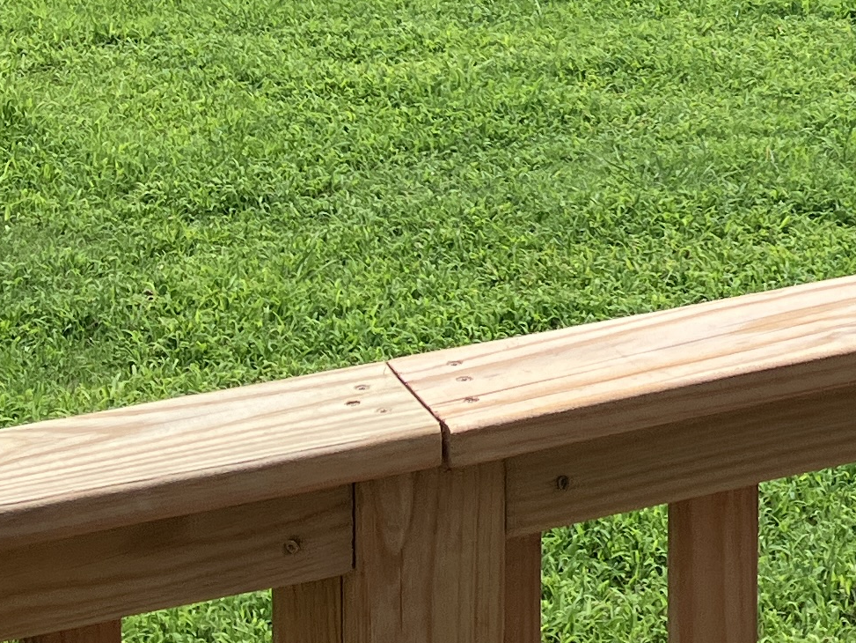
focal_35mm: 116
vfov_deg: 12.0
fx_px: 2869
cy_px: -409
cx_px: 764
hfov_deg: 16.7
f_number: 1.8
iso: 32
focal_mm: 3.99
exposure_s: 1/1675
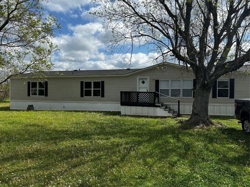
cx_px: 125
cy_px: 94
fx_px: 188
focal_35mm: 26
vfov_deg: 53.1
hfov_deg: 67.3
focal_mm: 5.7
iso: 50
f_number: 1.5
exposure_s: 1/5319
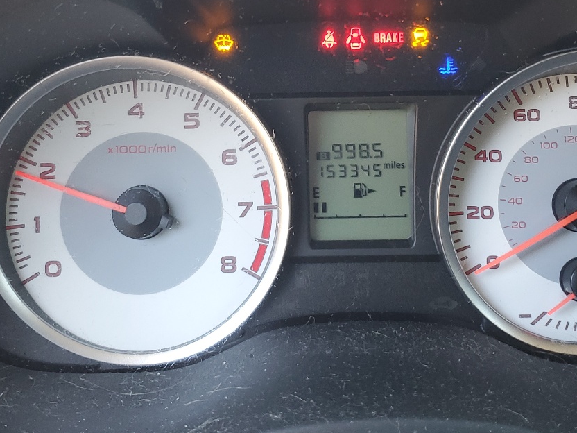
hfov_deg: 38.2
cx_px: 306
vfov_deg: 28.7
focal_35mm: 50
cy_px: 112
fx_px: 833
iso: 54
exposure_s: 1/60.2
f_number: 1.5
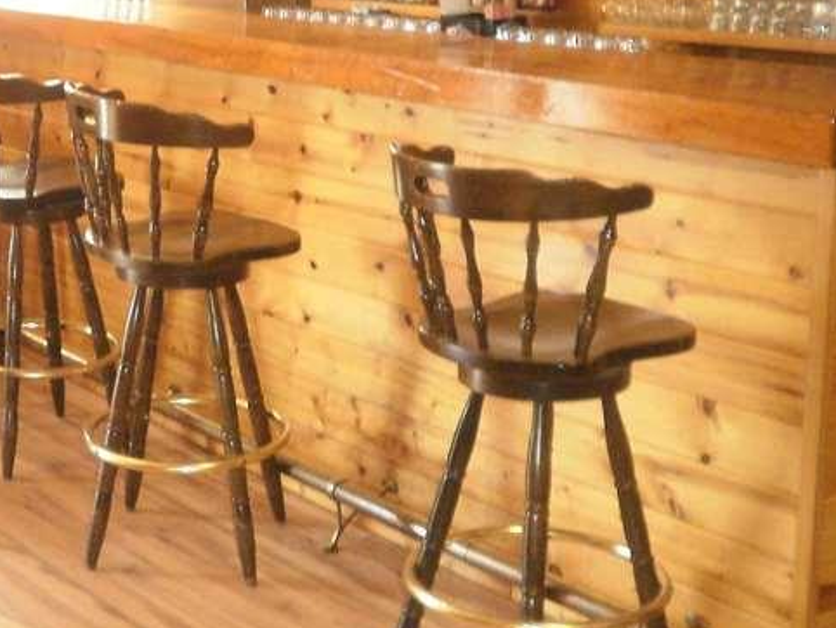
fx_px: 1667
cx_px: -17
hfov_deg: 26.5
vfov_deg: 21.2
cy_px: 206
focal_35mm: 69
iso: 200
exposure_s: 1/25
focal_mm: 4.65
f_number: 2.6
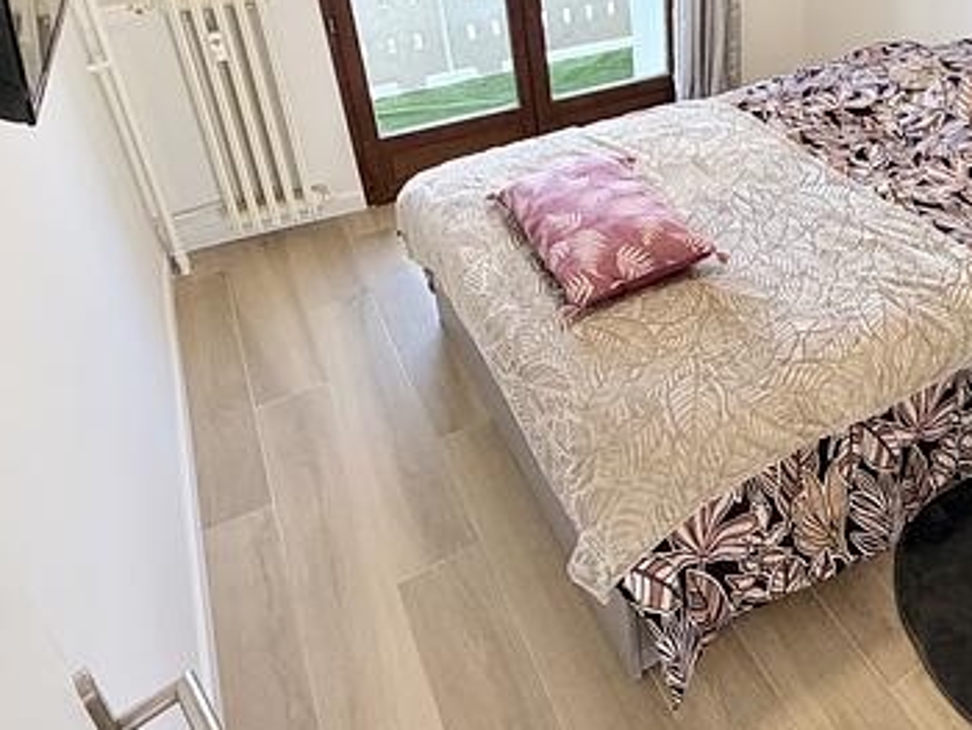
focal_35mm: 32
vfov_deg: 42.4
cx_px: 775
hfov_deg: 53.1
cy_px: 153
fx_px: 899
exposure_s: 1/121
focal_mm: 2.22
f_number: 2.2
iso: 160
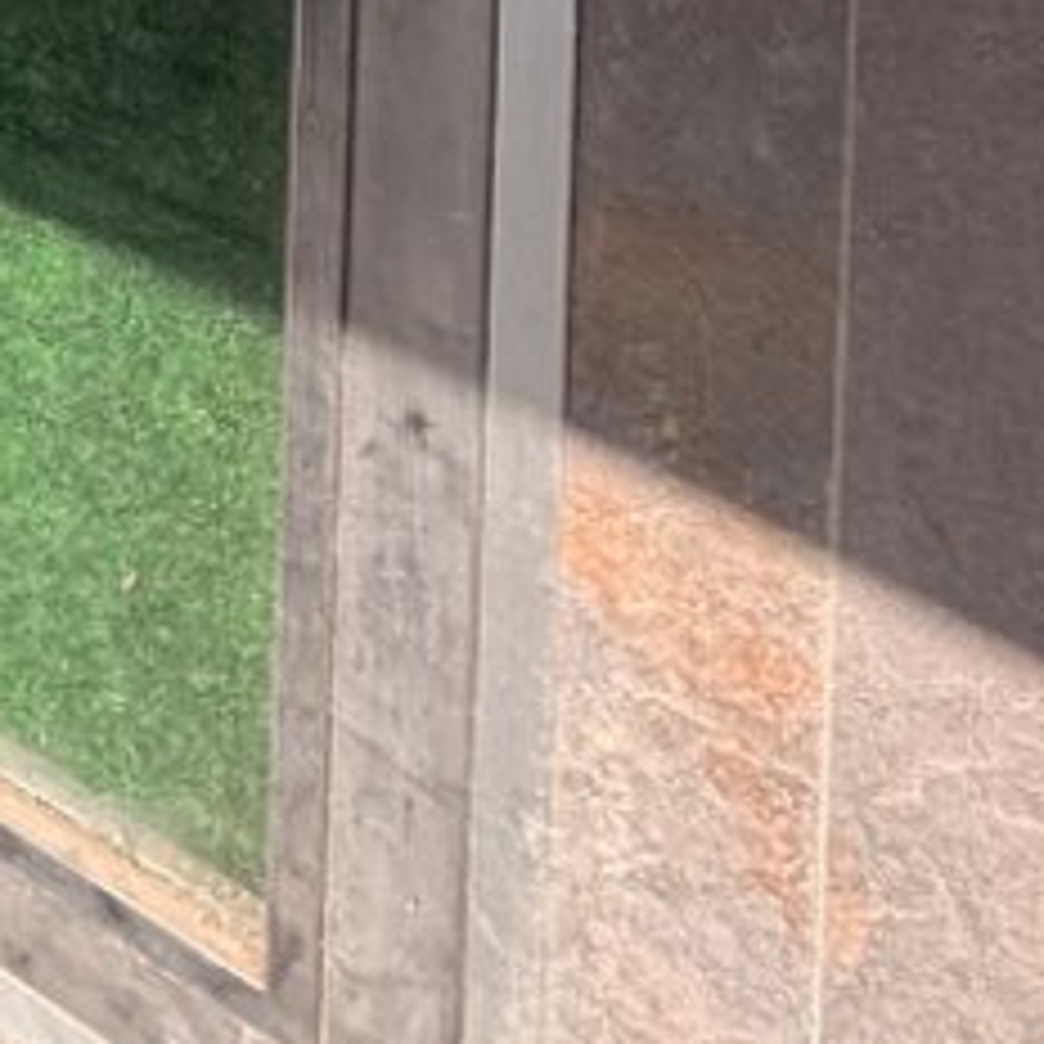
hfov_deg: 15.8
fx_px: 2730
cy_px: -1130
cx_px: -1181
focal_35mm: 80
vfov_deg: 16.0
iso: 40
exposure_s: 1/726
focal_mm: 2.22
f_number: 2.2
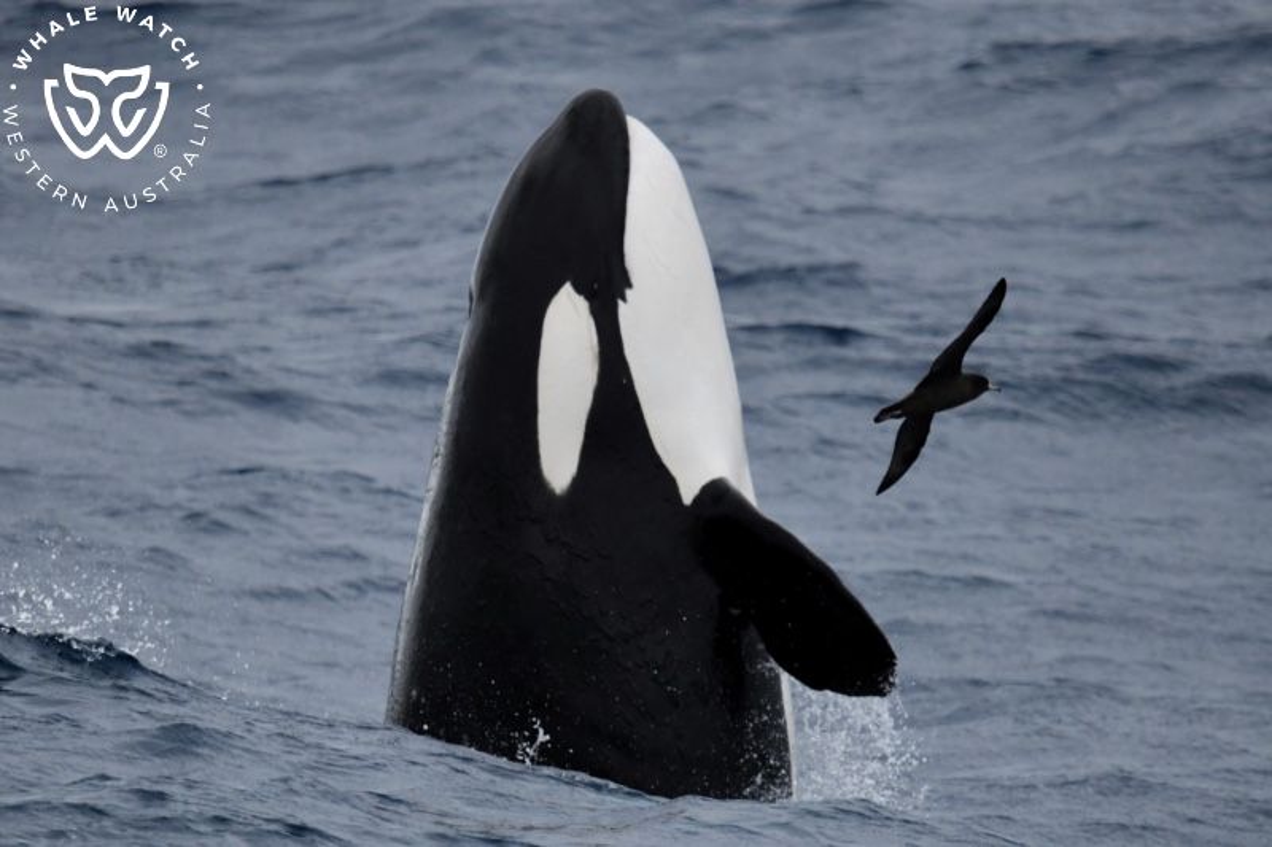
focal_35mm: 480
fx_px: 16955
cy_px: 424
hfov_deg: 4.3
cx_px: 636
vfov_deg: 2.9
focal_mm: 480
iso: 1800
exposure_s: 1/8000
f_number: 6.3
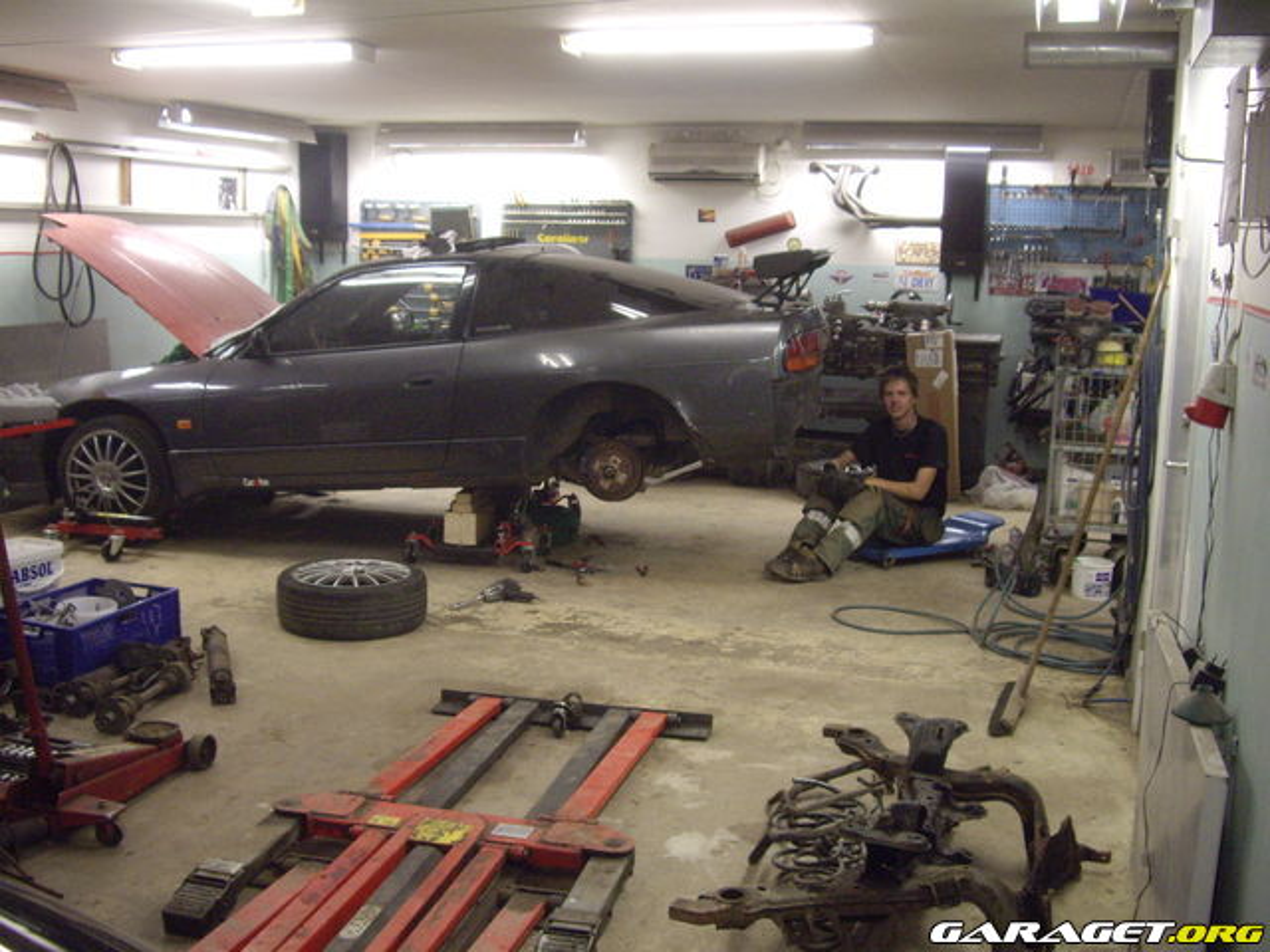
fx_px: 1394
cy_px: 476
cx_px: 635
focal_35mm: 38
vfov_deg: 37.7
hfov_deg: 49.0
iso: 400
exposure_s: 1/60
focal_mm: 7.9
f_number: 2.8
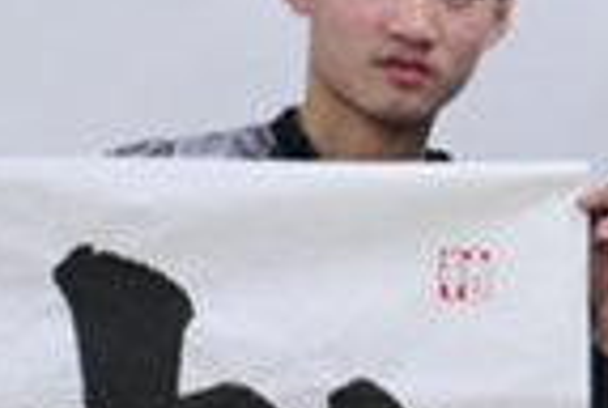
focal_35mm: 202
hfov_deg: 9.9
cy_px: 450
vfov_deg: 6.8
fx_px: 3419
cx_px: 897
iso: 320
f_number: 2.8
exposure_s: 1/80
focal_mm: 28
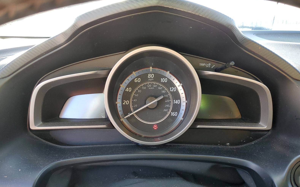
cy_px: 112
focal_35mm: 28
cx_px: 152
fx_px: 229
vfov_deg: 44.3
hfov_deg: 66.5
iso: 54
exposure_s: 1/120
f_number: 1.5
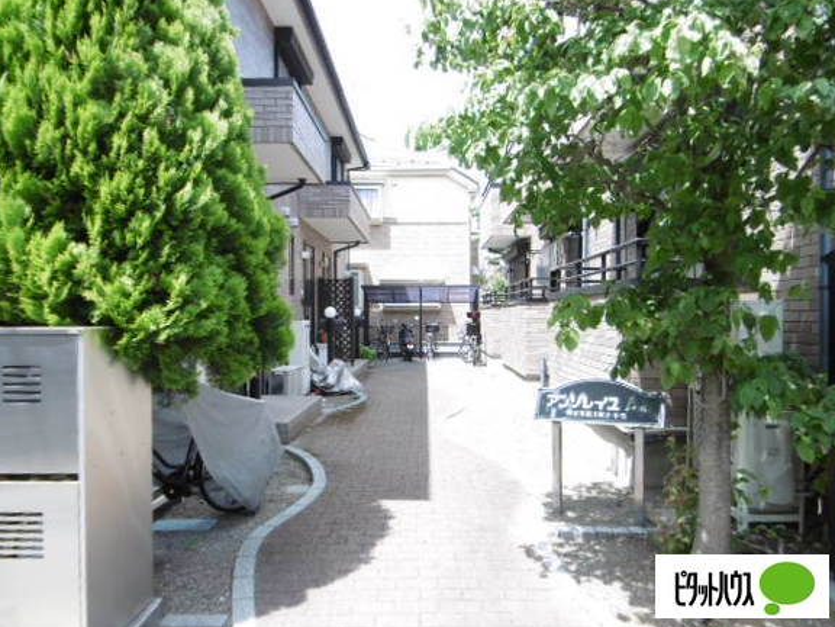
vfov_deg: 54.9
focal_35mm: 25
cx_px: 423
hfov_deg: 69.4
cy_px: 321
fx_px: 603
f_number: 3.1
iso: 100
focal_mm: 4.3
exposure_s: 1/200
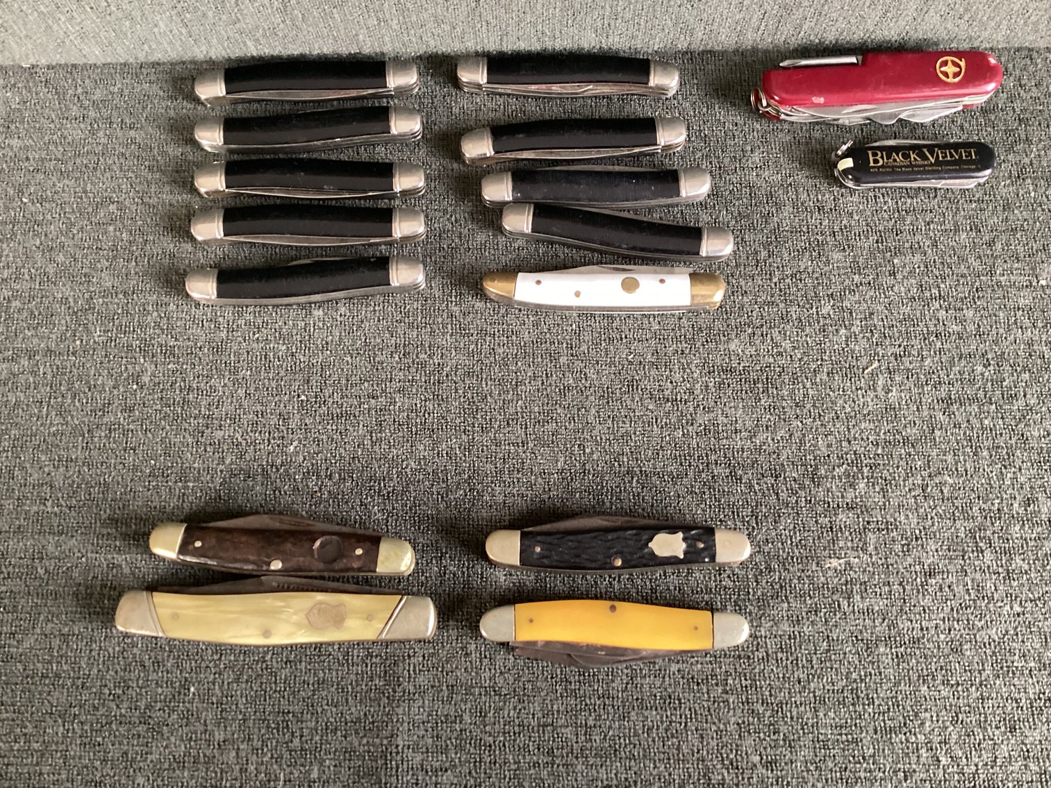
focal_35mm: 31
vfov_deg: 45.4
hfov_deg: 58.3
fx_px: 941
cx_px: 526
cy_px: 394
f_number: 2.4
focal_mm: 3.3
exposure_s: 1/40
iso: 400
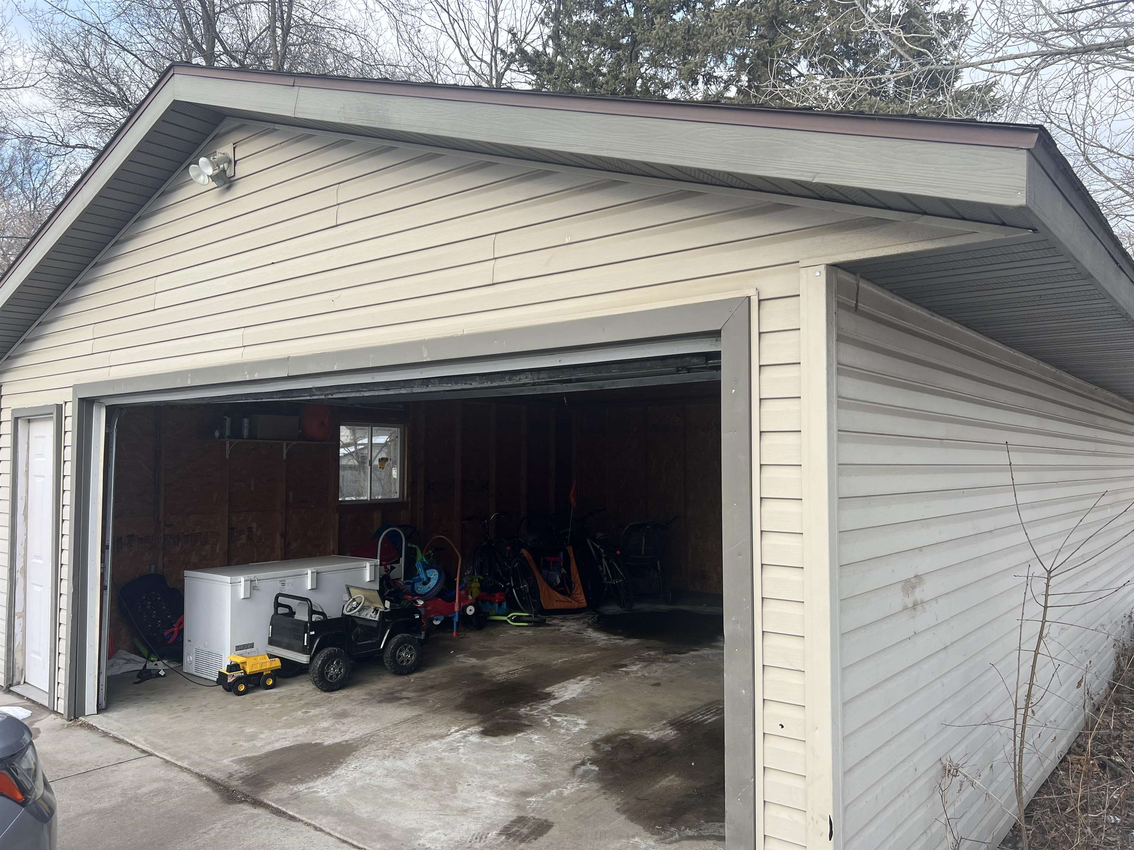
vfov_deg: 53.1
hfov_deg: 67.3
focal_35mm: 26
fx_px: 852
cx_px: 567
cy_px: 425
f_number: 1.5
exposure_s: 1/421
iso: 50
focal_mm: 5.7
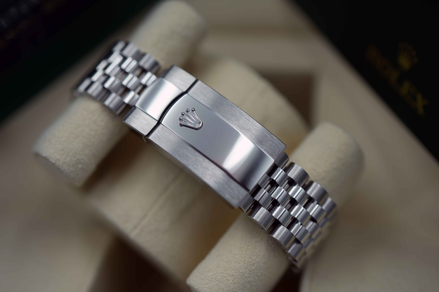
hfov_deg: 39.6
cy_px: 146
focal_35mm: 50
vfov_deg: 27.0
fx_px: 610
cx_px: 220
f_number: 2.8
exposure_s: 1/200
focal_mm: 50
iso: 100
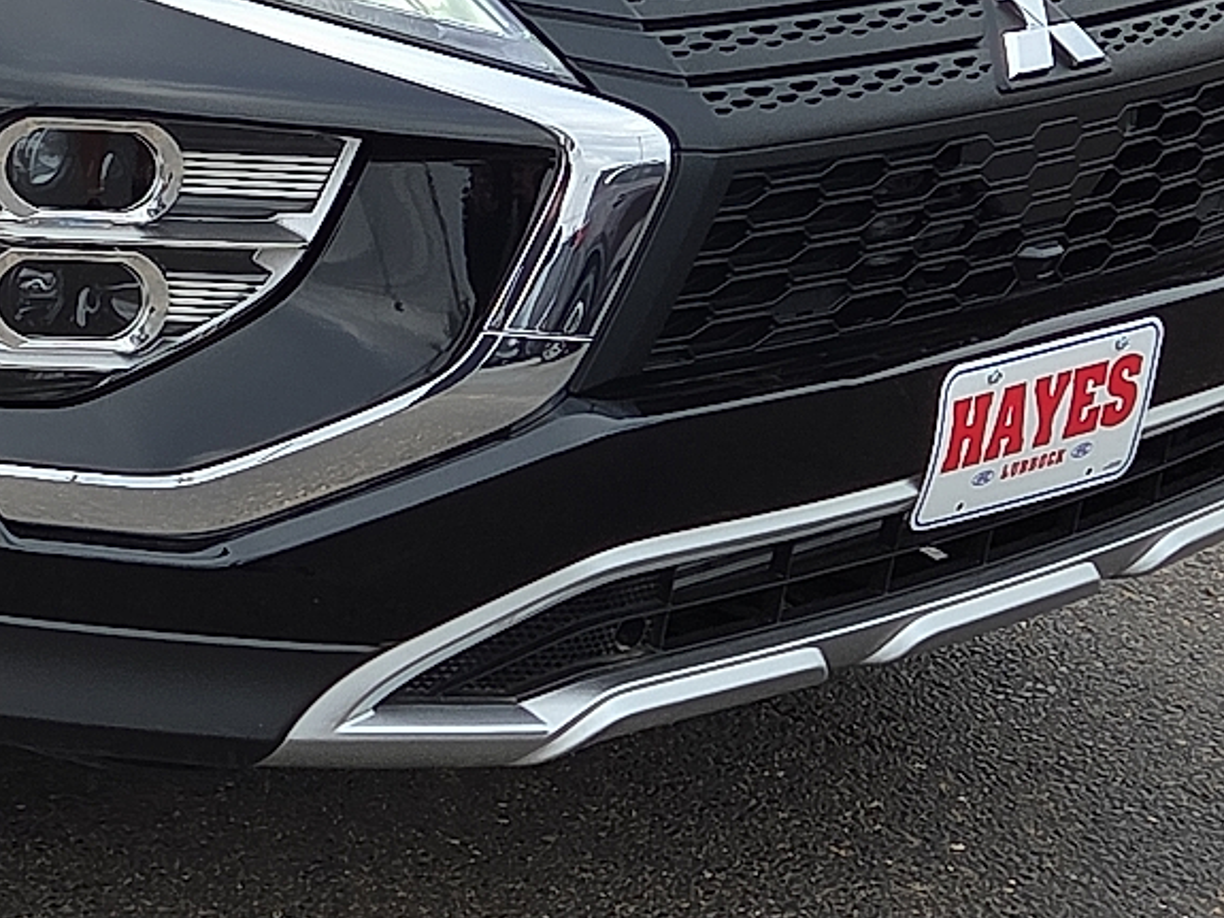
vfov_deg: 14.1
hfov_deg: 18.2
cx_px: -211
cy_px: -23
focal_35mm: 103
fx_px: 3641
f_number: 1.8
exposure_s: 1/714
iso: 76
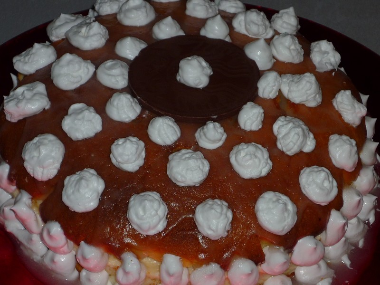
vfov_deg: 12.0
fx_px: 1350
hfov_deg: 16.0
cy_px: 142
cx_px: 190
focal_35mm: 123
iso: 100
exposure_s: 1/50
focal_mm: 15.3
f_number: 5.7
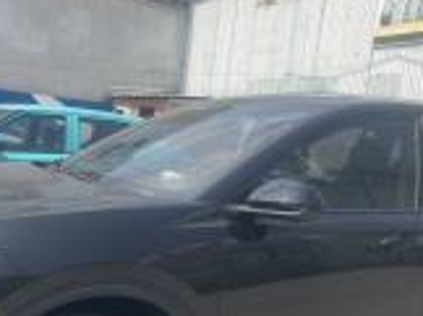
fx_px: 659
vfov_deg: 26.3
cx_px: 214
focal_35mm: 54
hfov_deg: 35.6
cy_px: 269
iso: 32
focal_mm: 5.1
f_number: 1.6
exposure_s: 1/2660
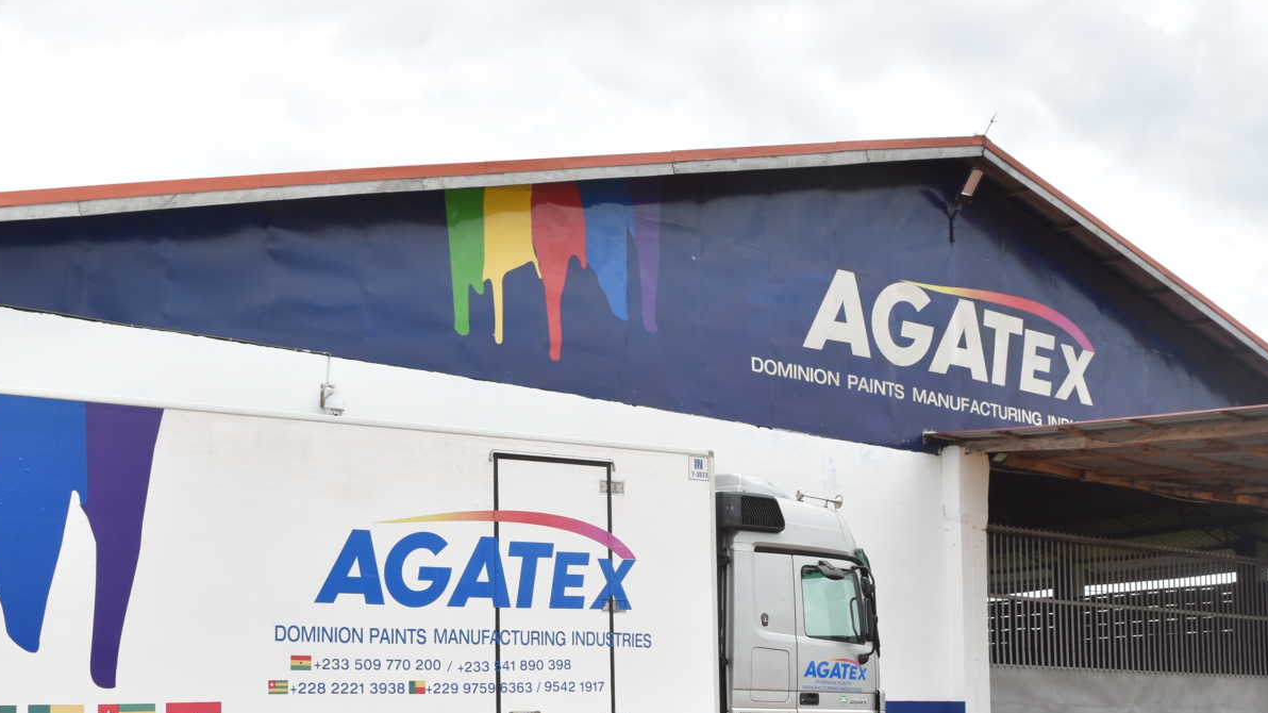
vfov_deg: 22.0
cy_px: 536
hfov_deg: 38.5
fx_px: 1815
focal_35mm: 54
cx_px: 649
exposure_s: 1/320
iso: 100
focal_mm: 20
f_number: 7.1
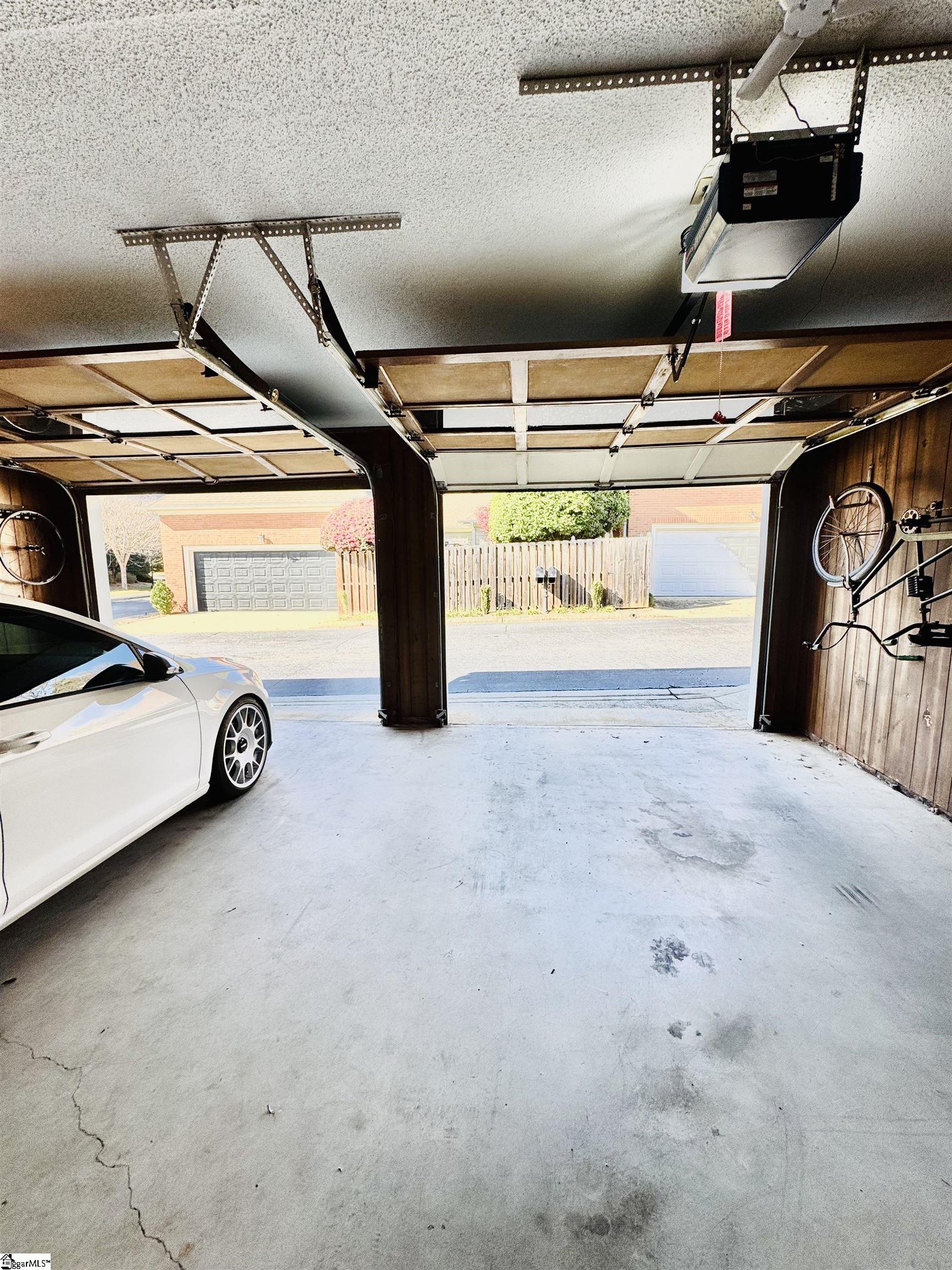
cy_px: 635
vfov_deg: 102.1
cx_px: 476
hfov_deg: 85.7
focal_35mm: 14
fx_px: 513
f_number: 2.2
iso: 40
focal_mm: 2.22
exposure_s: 1/245
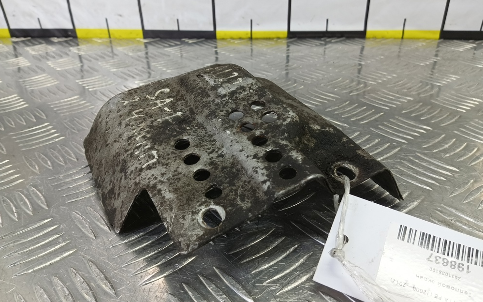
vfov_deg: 49.3
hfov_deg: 72.6
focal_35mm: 25
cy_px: 154
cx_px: 242
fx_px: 329
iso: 134
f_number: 1.6
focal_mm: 4.11
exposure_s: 1/50
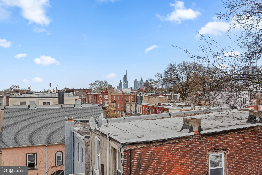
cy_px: 88
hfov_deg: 58.7
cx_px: 131
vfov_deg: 41.1
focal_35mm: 32
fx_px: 233
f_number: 11
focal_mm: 32
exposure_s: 1/500
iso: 640
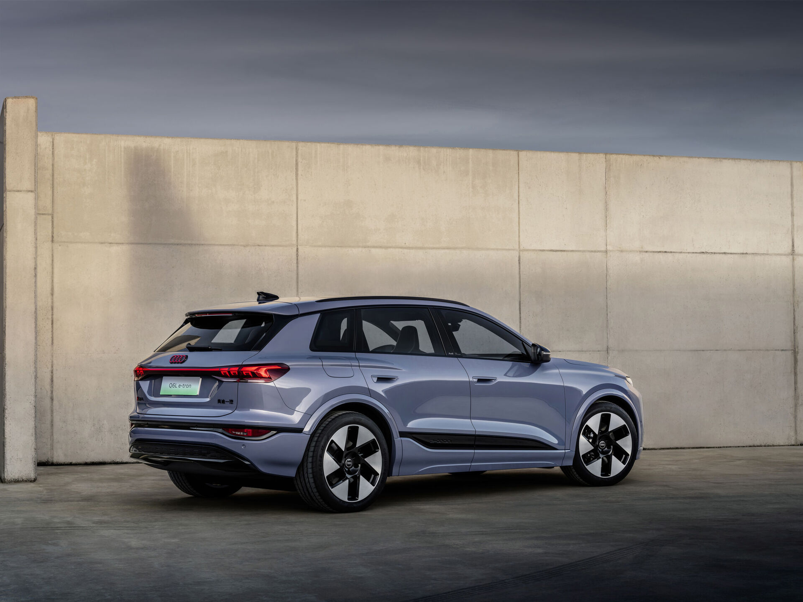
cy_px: 301
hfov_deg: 29.4
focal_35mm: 66
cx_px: 402
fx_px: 1531
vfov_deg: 22.3
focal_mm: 83.1
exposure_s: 1/8
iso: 100
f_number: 11
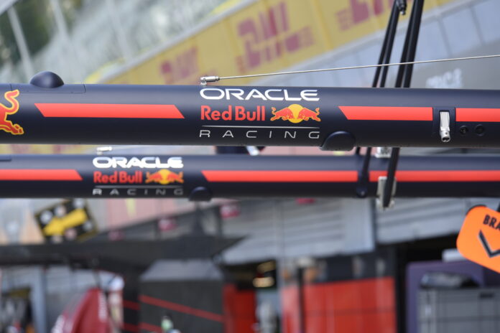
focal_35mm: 210
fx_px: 2916
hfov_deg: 9.8
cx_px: 250
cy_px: 166
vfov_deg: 6.5
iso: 500
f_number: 5.6
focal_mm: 210
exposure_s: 1/500
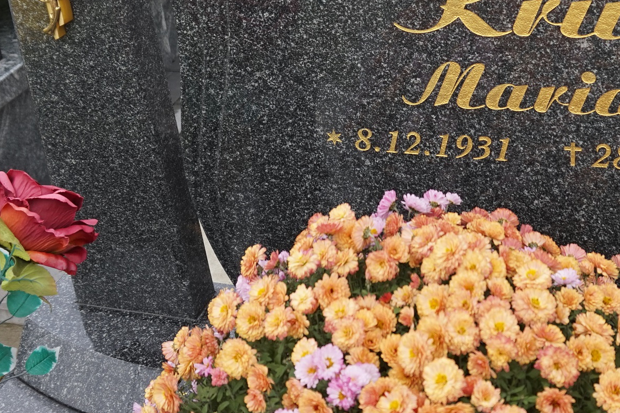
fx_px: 947
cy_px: 37
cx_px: 395
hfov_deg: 36.0
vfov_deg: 23.9
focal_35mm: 55
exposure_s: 1/160
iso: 100
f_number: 4
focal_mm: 16
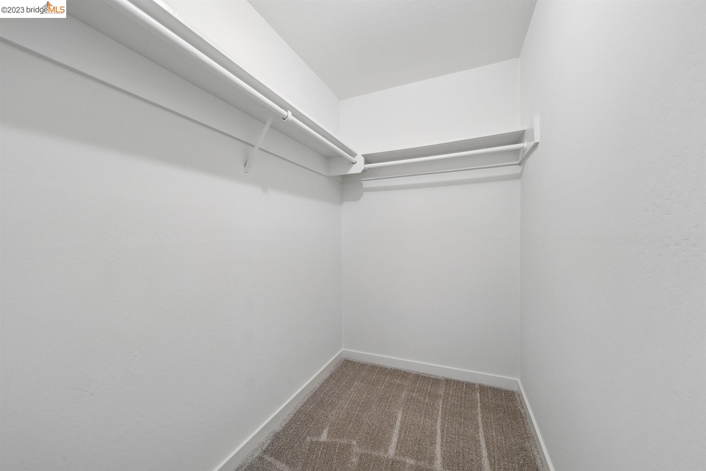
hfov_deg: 108.3
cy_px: 236
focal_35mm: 13
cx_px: 353
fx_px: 255
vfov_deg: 85.4
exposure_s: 1/2.5
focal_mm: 13
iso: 160
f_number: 9
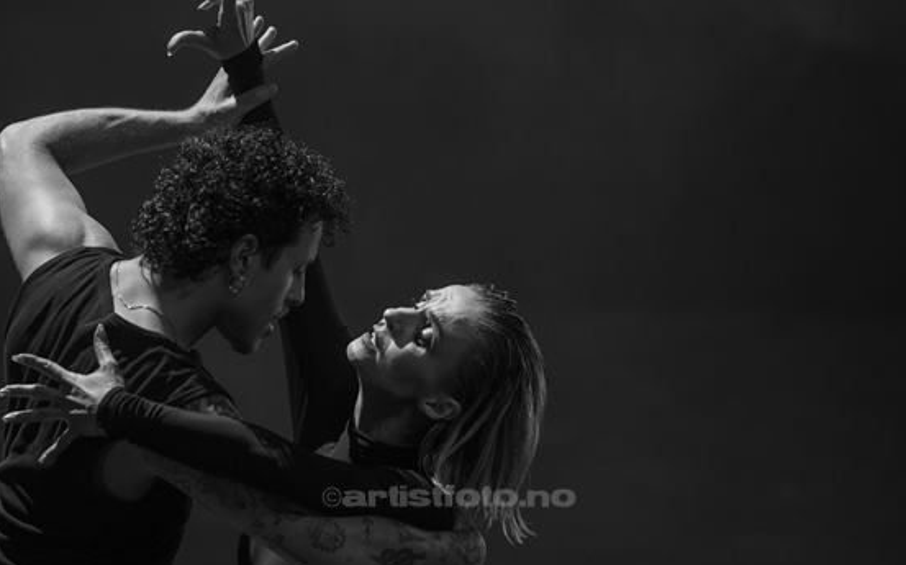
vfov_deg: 3.3
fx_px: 9822
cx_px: 334
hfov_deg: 5.3
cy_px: 377
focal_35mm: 398
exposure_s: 1/1000
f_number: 2.8
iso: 2000
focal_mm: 300
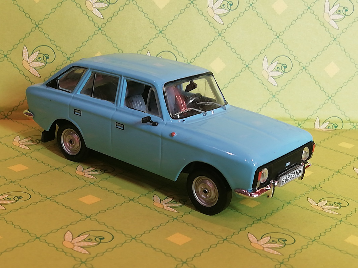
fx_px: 610
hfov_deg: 32.7
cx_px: 179
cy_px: 134
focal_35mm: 59
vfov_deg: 24.8
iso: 125
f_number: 2.2
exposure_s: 1/33.3
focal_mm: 3.46
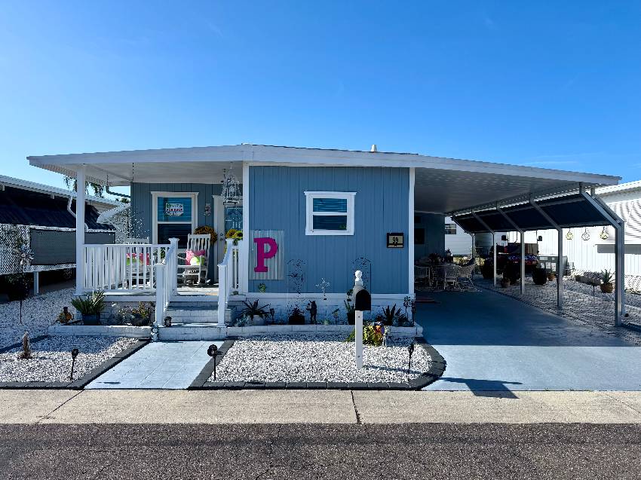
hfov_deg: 71.6
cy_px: 240
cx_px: 320
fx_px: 444
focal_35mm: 24
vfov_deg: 56.8
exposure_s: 1/4950
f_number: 1.78
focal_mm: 6.76
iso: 80
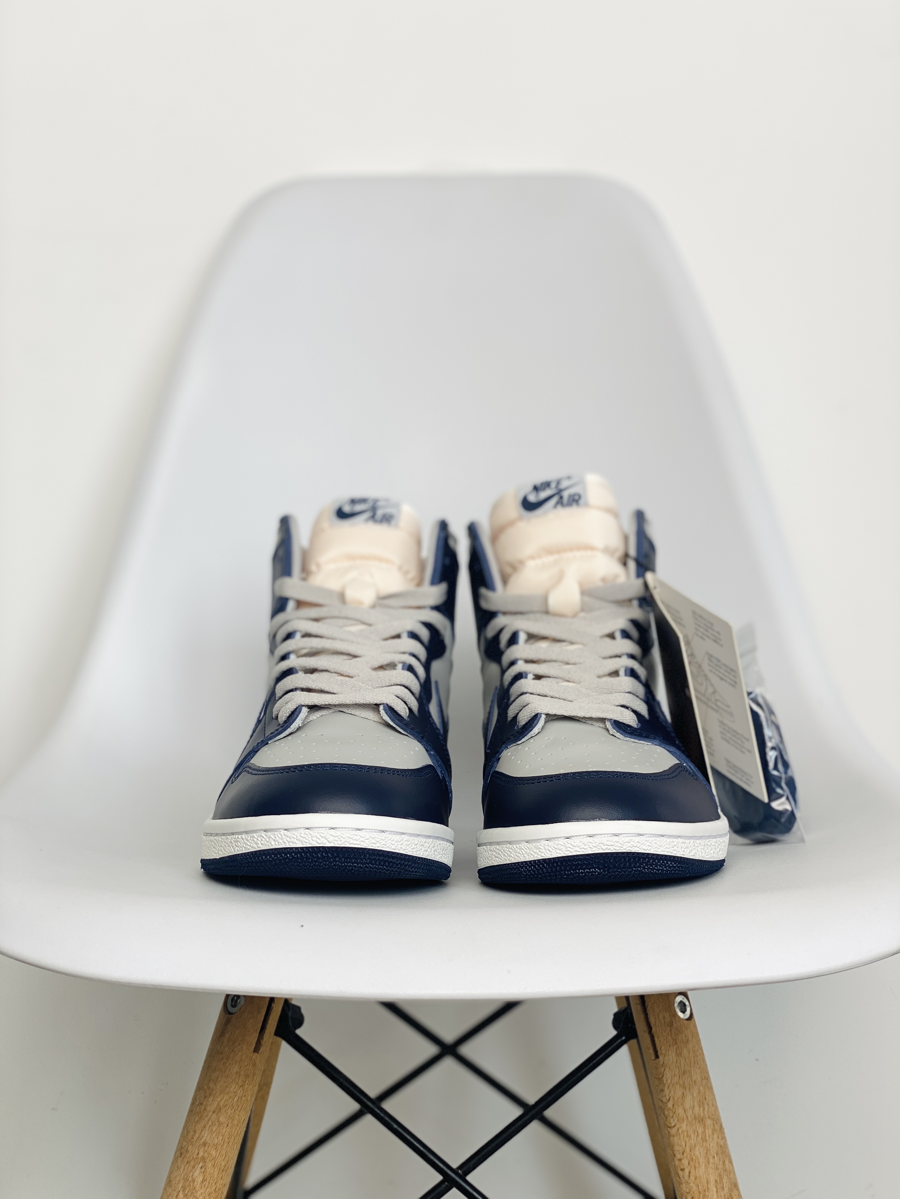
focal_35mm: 52
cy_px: 600
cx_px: 450
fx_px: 1803
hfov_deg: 28.0
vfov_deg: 36.8
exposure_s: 1/104
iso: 20
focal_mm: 6
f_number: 2
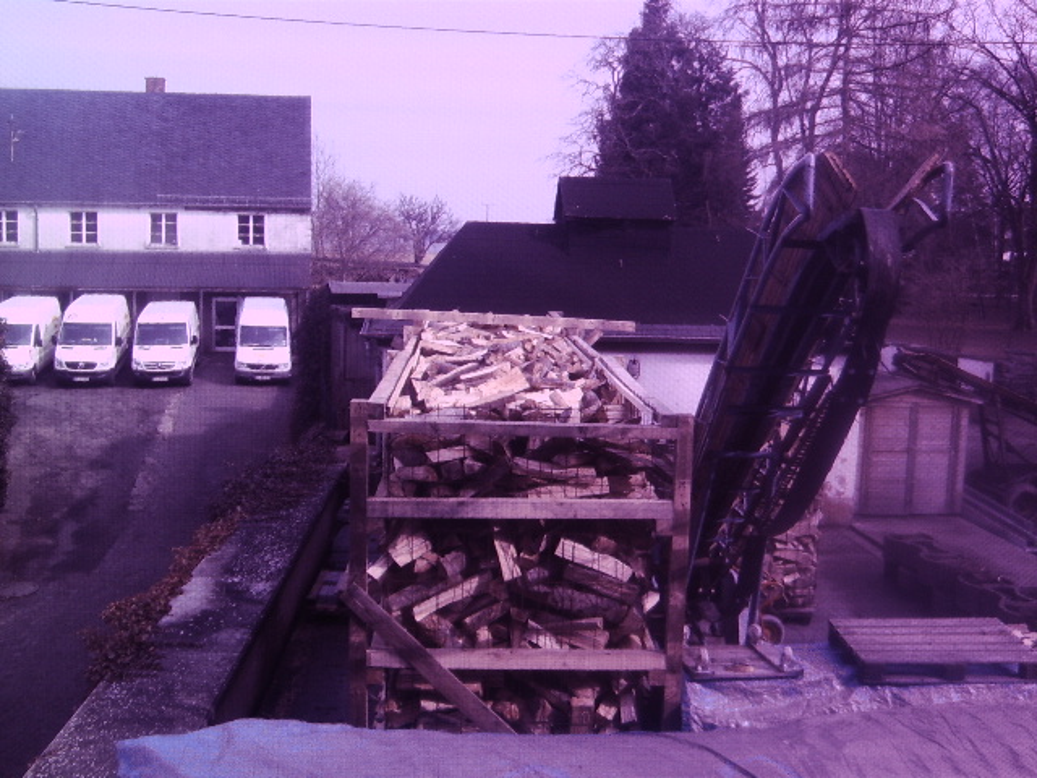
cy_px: 389
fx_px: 929
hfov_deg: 58.4
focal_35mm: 31
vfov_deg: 45.4
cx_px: 518
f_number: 4
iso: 71
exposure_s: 1/229
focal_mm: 8.13
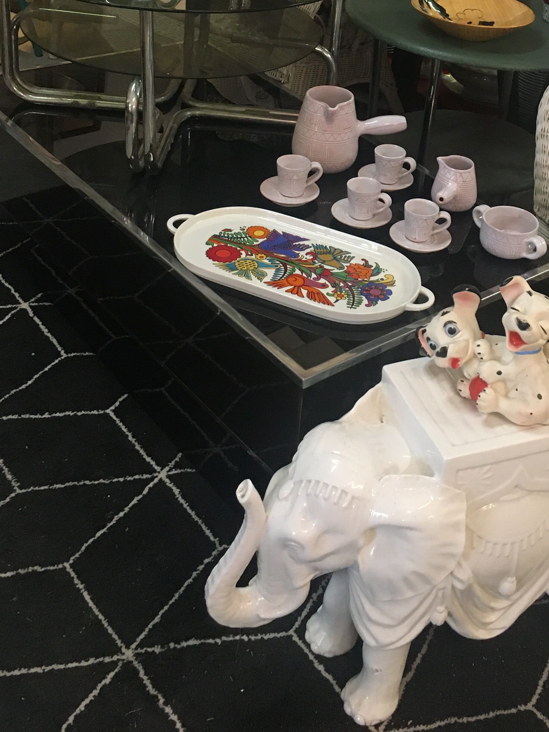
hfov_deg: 29.8
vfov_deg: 38.1
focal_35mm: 48
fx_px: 1015
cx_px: 402
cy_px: 139
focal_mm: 4.15
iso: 200
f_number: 2.2
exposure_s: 1/25
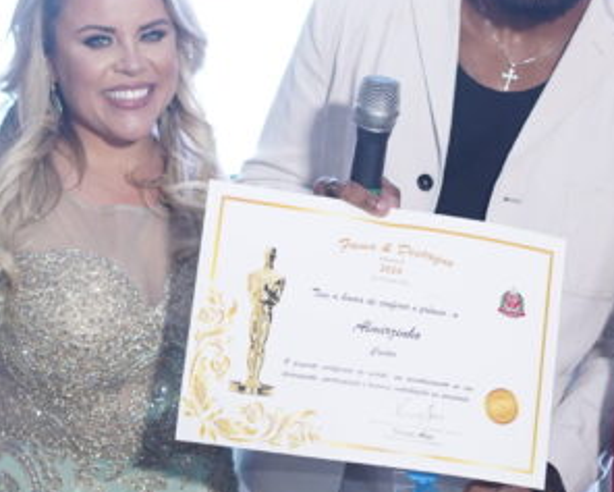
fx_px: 3108
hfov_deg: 11.3
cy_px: 241
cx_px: 446
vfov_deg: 9.0
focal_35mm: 171
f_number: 2.2
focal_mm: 50
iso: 1250
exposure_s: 1/160
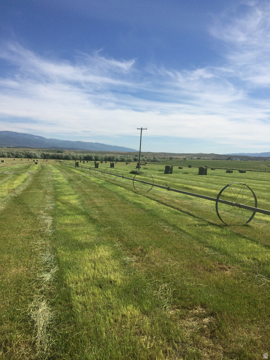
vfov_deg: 60.0
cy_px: 180
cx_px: 135
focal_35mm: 30
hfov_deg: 46.8
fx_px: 312
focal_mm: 4.12
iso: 32
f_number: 2.2
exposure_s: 1/3165
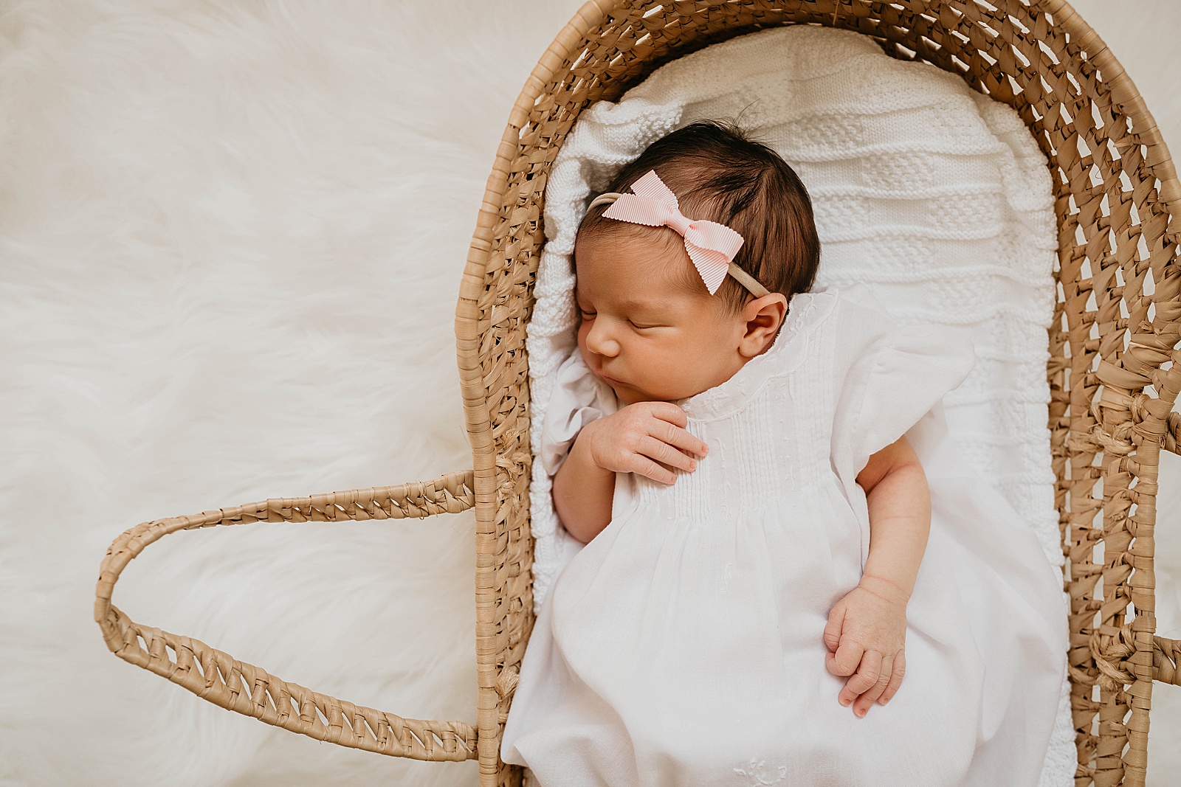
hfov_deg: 54.4
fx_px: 1148
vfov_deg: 37.9
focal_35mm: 35
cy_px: 394
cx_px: 590
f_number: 3.2
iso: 500
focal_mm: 35
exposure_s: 1/160
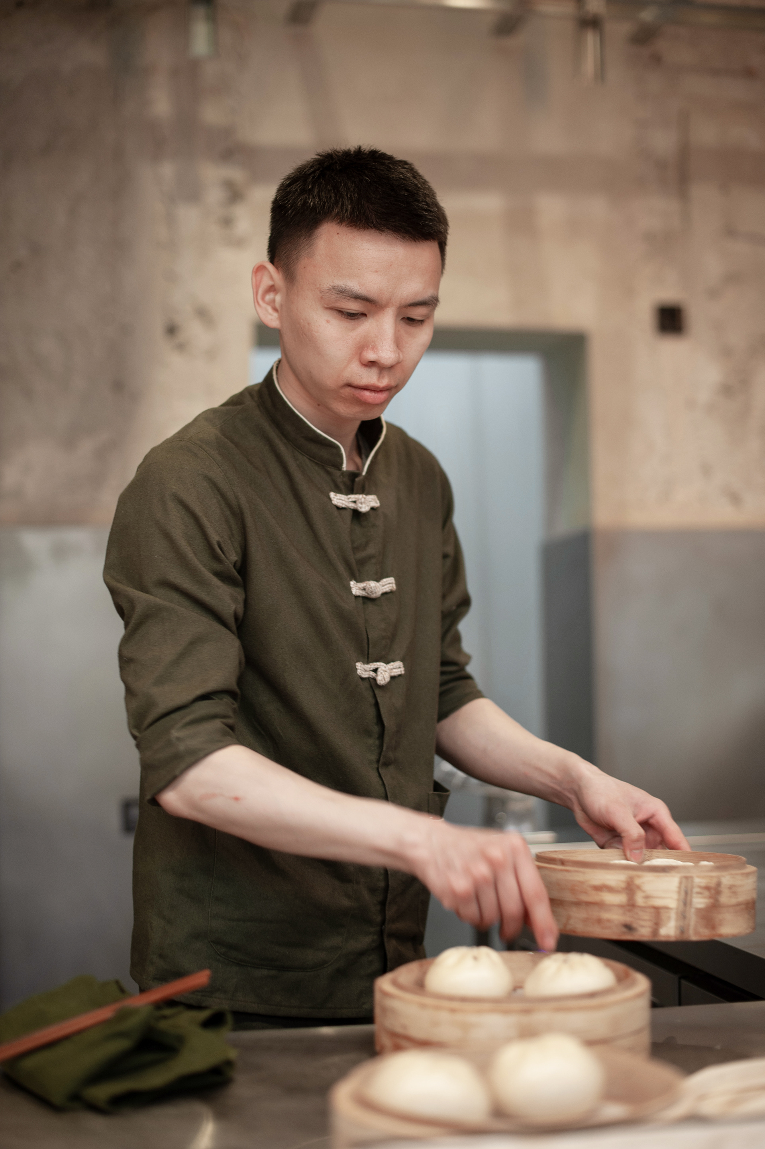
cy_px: 574
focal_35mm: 50
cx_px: 382
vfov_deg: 39.6
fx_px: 1596
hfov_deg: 27.0
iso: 200
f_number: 2
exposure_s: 1/60
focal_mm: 50
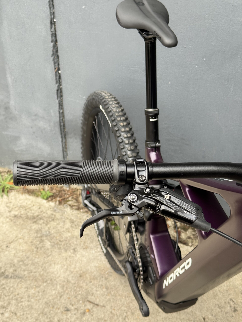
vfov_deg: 39.7
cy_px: 161
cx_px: 121
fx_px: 447
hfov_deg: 30.3
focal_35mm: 48
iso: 80
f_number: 1.78
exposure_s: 1/154
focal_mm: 6.76
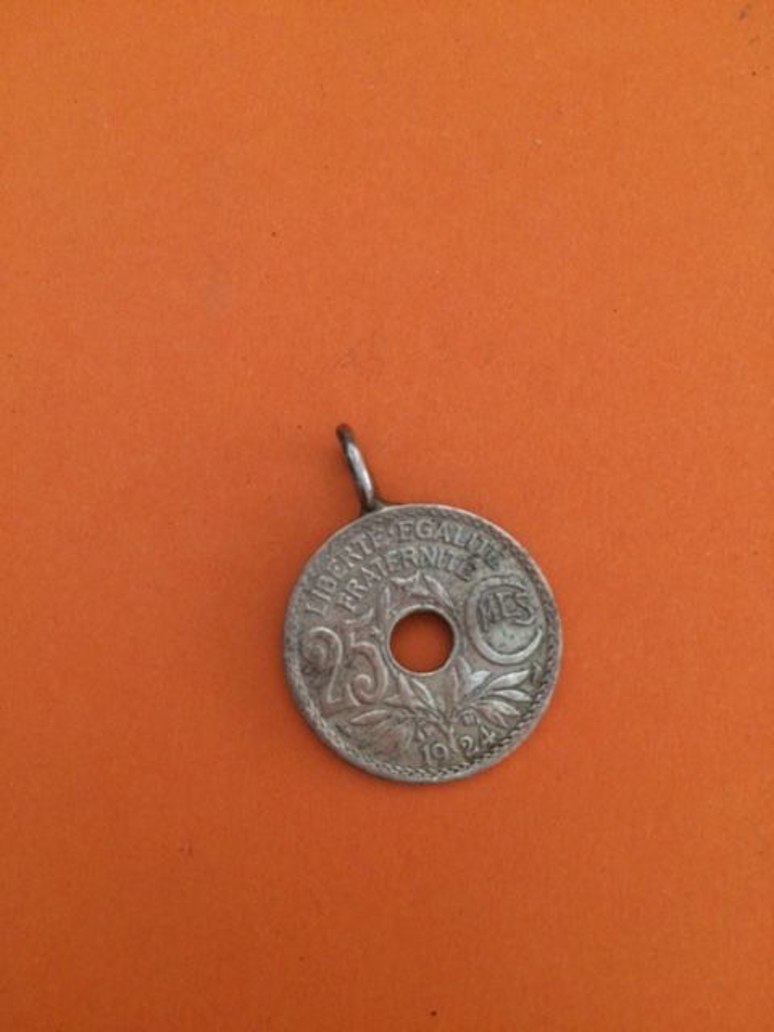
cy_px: 516
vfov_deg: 61.7
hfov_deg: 48.2
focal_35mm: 29
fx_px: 865
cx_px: 387
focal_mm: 4.15
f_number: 2.2
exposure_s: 1/15
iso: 250
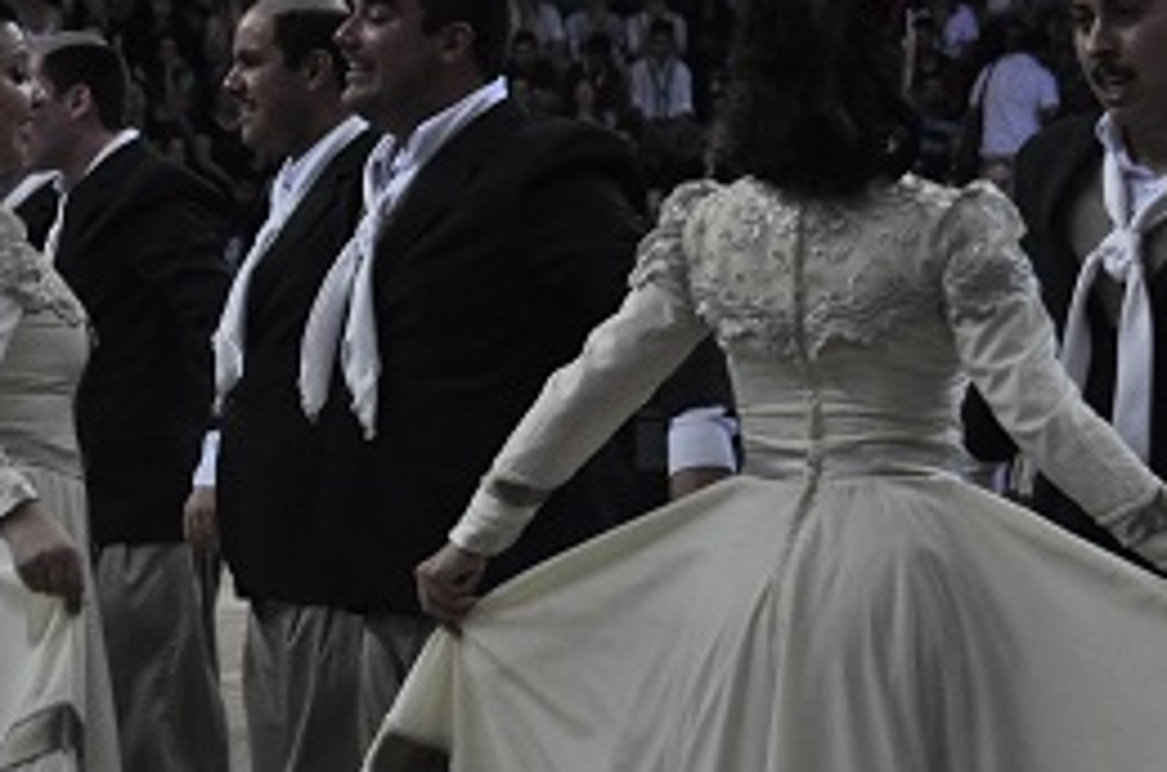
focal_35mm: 201
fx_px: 6500
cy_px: 592
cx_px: 516
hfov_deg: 10.3
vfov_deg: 6.8
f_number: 5
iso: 1400
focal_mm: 58
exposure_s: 1/125
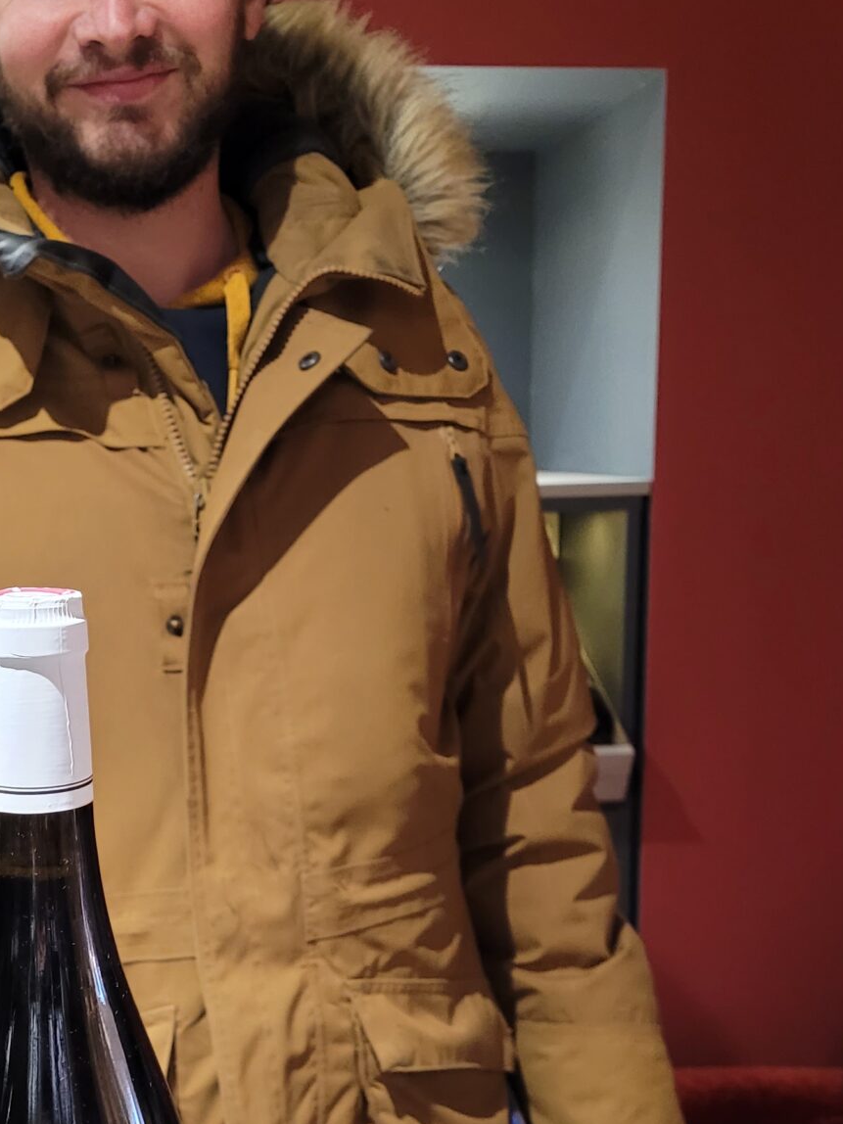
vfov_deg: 32.8
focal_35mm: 58
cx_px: 214
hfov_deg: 25.0
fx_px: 1883
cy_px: 807
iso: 640
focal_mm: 5.4
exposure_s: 1/25
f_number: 1.8
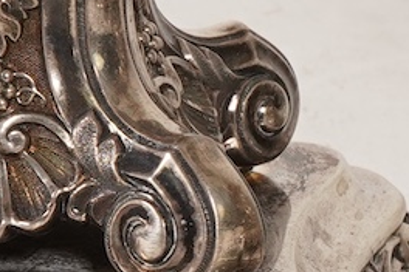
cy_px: 243
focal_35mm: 268
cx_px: 596
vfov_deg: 5.1
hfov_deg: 7.6
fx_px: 3045
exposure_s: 1/125
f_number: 22
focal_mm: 30
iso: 400
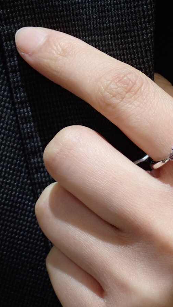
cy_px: 154
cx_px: 179
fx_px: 922
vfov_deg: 18.9
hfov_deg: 10.6
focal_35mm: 113
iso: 320
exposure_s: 1/80
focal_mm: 13.65
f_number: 4.1
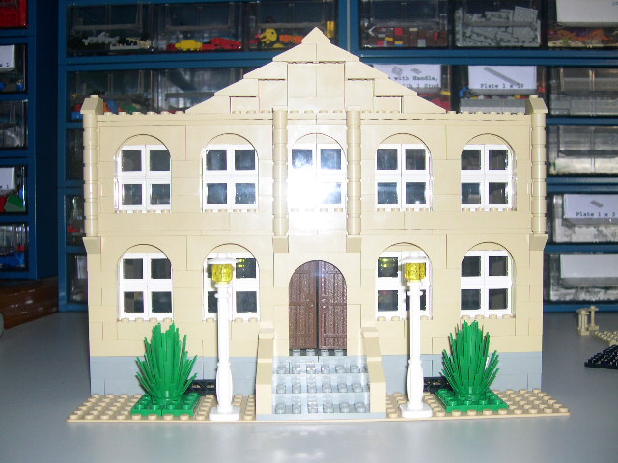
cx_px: 309
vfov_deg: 37.7
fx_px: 678
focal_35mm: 38
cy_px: 232
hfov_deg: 49.0
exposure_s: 1/60
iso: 100
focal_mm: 8
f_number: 2.8
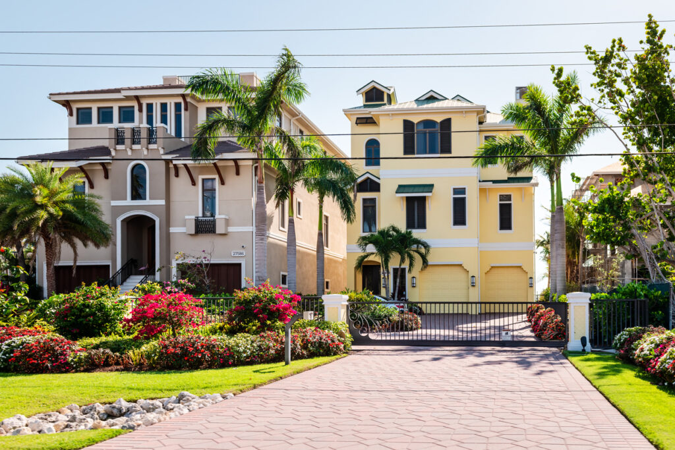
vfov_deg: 46.4
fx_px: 525
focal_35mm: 28
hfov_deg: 65.5
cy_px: 225
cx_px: 338
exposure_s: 1/1250
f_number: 5.6
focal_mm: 28
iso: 180
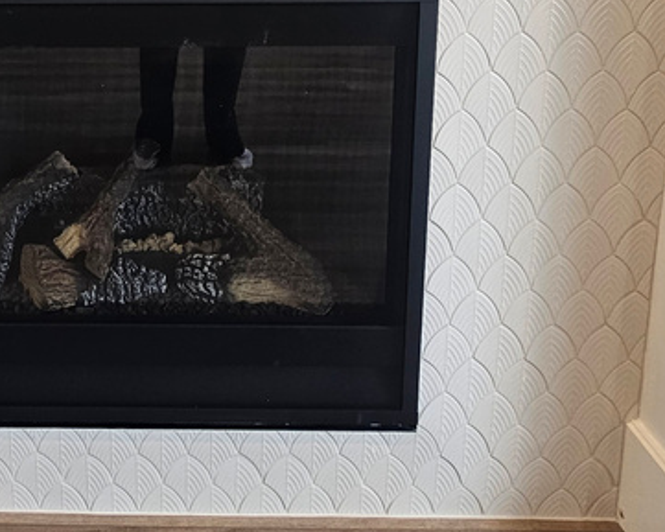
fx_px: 709
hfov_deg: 48.1
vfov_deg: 35.8
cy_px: -37
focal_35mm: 36
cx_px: 155
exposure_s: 1/60
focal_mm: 2.2
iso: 125
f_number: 2.2
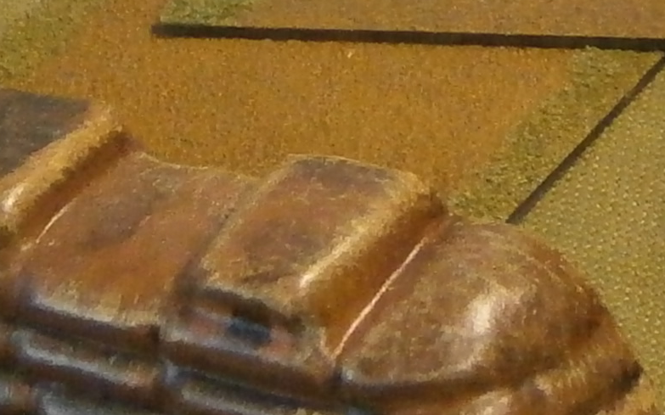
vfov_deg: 8.1
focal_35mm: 151
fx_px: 2736
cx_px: 831
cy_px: -512
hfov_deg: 13.4
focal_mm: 4.7
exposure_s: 1/40
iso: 400
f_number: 2.8
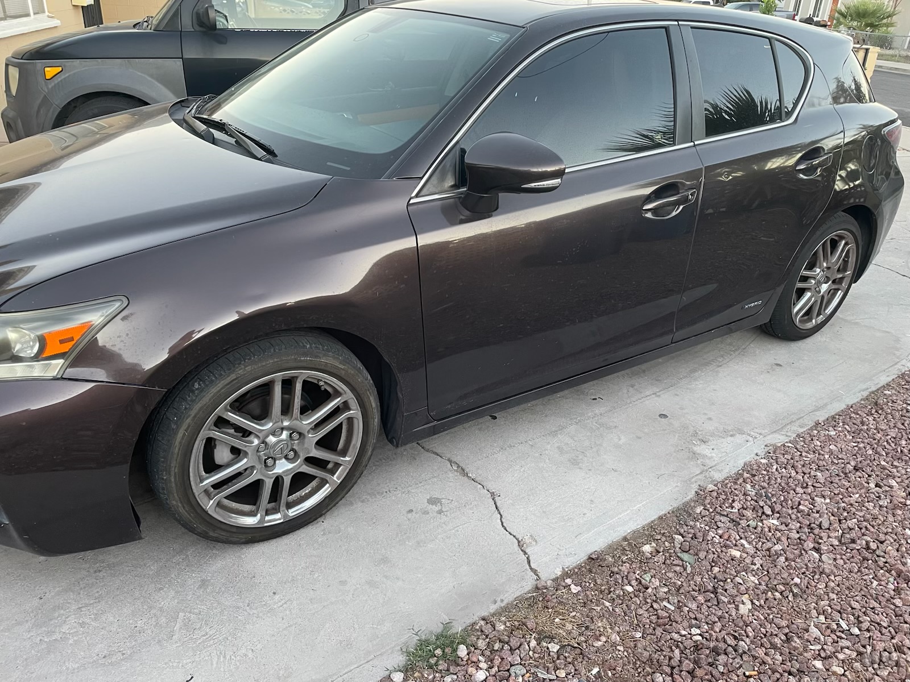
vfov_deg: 53.1
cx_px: 455
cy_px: 341
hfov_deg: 67.3
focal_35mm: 26
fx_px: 683
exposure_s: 1/90
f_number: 1.6
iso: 125
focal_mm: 4.2
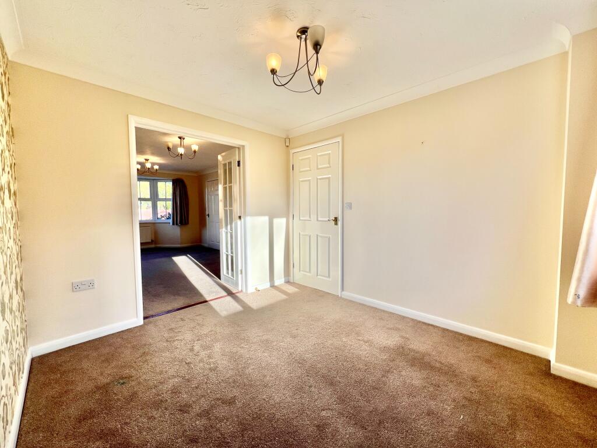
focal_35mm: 13
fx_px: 224
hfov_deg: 106.2
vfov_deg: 89.9
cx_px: 298
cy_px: 224
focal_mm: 1.57
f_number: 1.8
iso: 32
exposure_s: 1/309
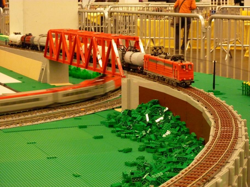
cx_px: 125
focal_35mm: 96
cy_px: 94
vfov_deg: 15.4
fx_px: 693
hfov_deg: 20.4
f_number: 4.3
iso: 800
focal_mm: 15.8
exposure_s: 1/13
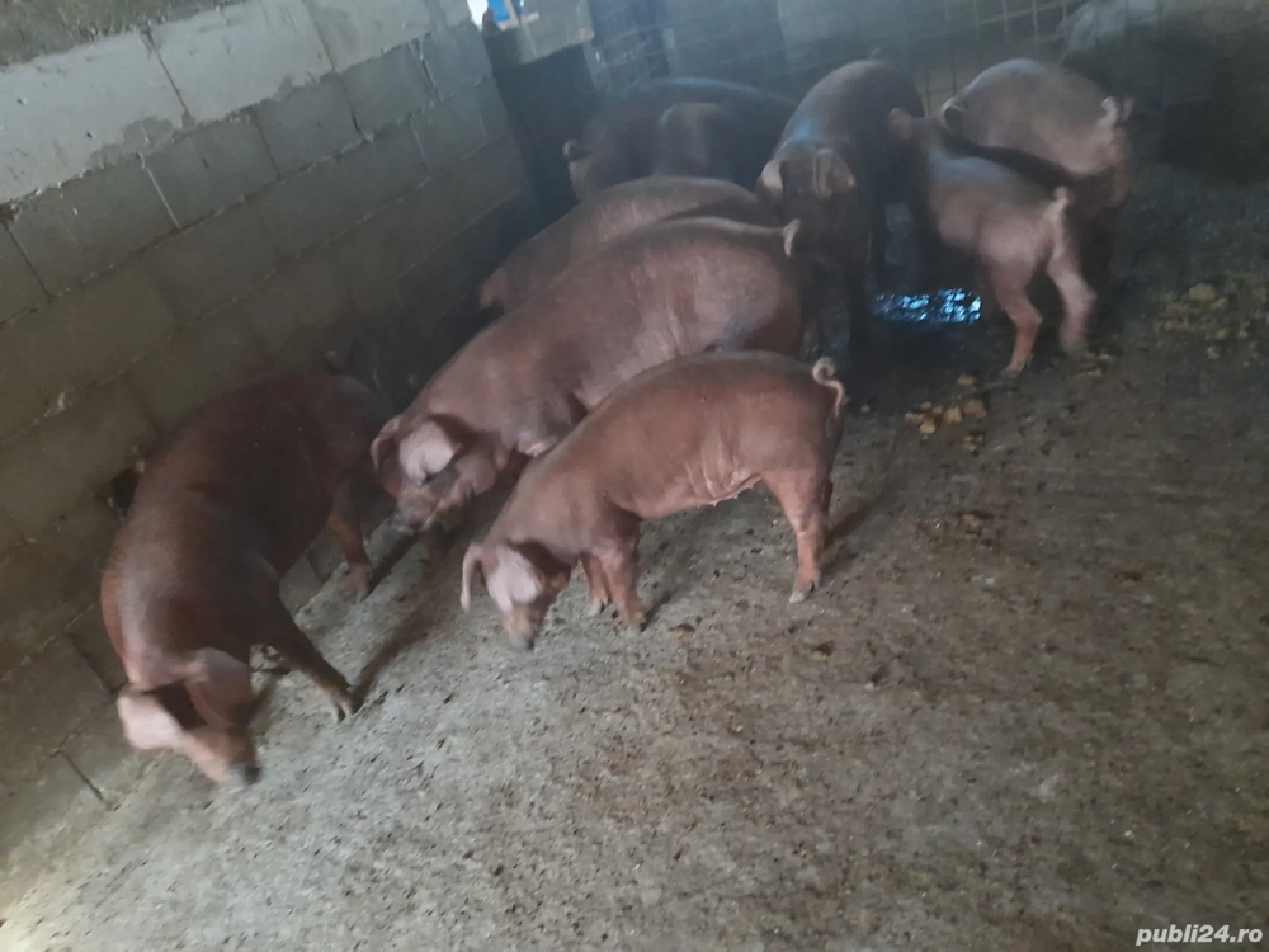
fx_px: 916
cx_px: 634
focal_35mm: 25
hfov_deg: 69.4
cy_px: 476
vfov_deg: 54.9
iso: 800
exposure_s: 1/25
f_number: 2
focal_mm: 4.6
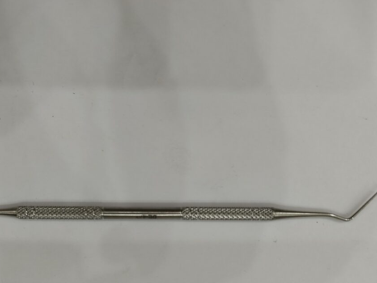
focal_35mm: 37
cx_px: 147
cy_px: 200
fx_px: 403
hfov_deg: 49.8
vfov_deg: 38.0
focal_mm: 4.74
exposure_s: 1/33
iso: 185
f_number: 1.79
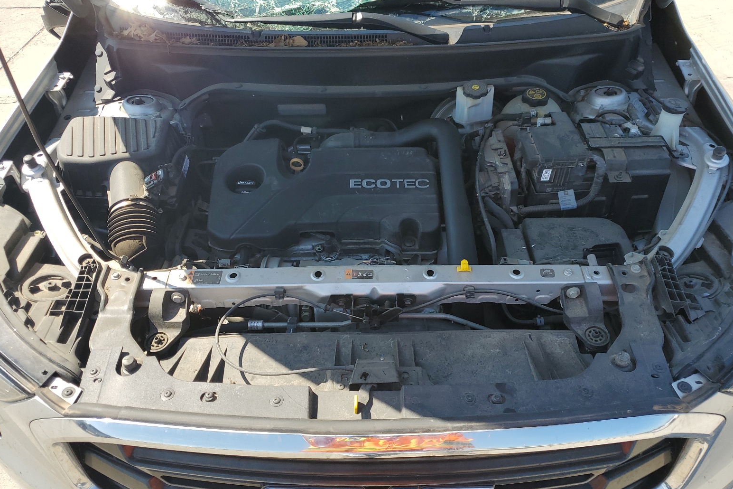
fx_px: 570
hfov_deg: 65.5
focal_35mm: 28
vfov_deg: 46.4
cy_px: 244
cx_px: 377
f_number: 1.5
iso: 50
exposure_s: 1/1250
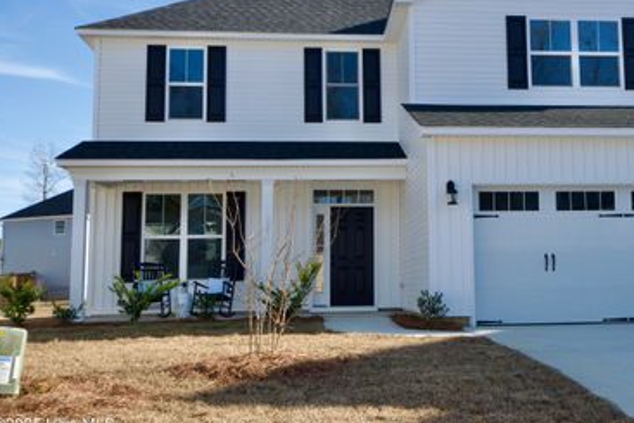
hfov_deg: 39.8
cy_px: 163
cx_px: 423
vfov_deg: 27.5
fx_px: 863
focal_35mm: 49
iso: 200
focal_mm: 24
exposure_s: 1/400
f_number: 7.1
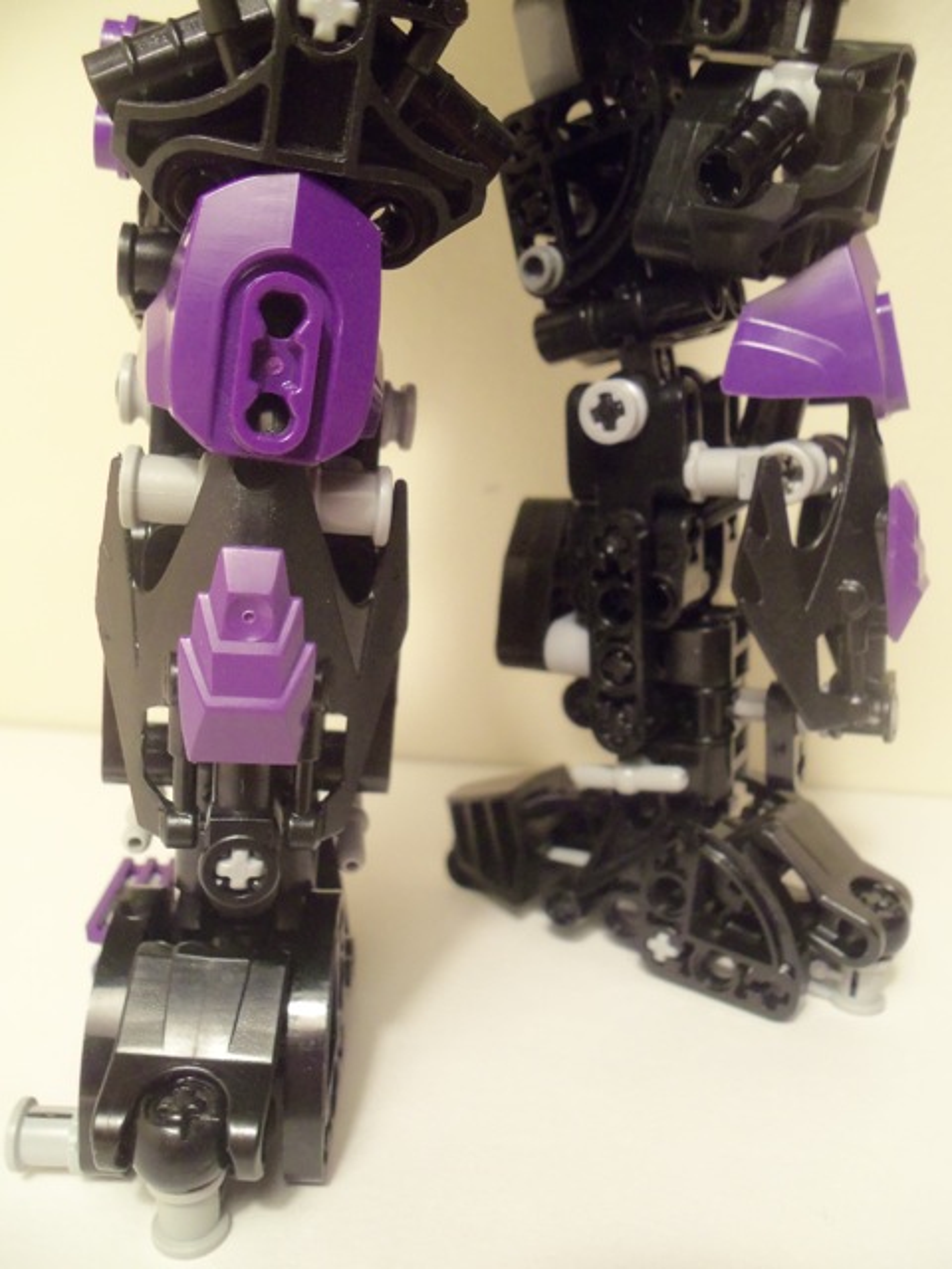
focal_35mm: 29
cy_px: 634
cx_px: 476
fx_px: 1063
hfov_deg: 48.2
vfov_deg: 61.7
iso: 200
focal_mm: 5.2
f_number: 3.4
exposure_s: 1/30
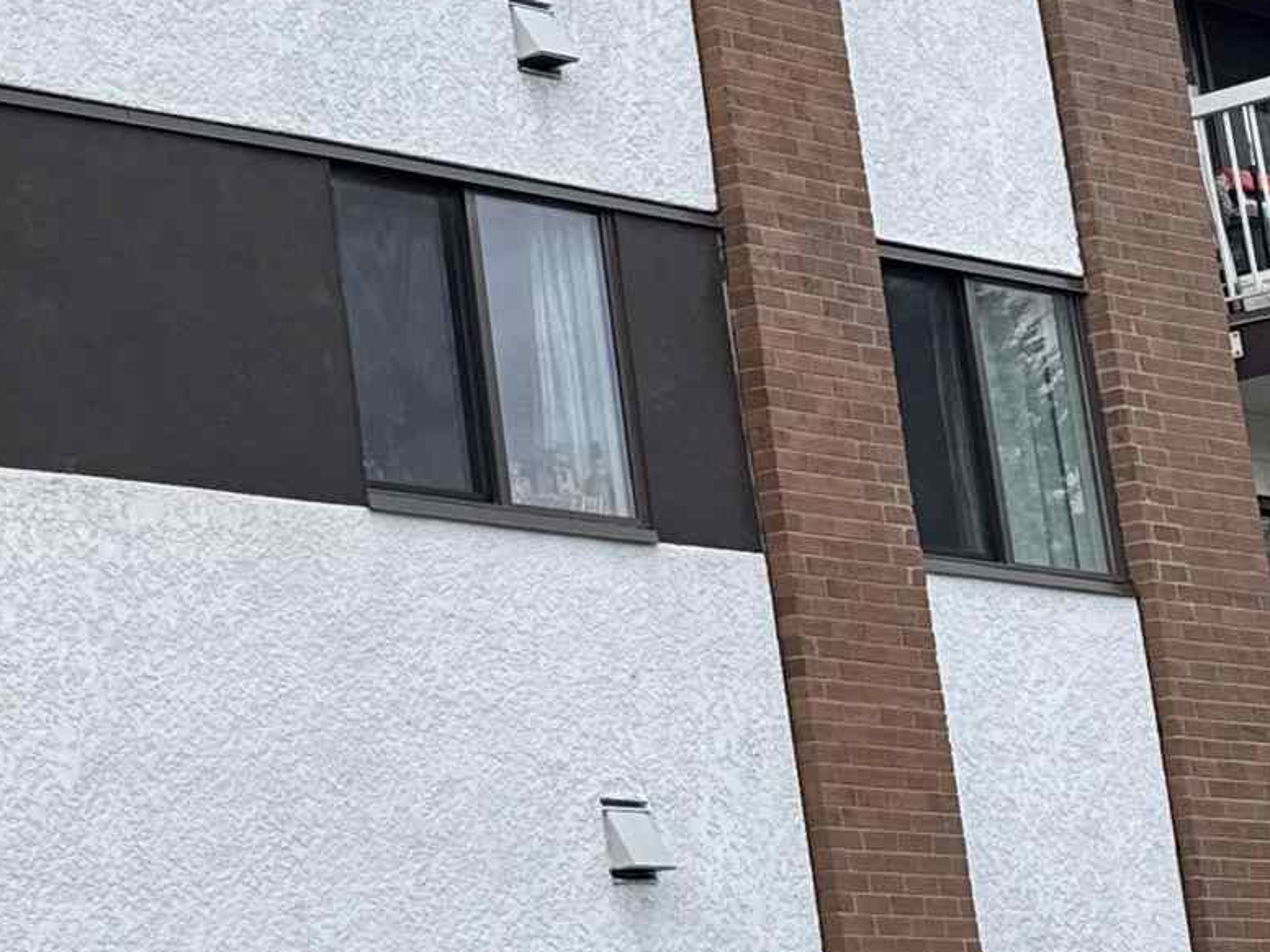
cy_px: 532
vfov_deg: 15.6
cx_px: -1237
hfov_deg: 16.2
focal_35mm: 95
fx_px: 3485
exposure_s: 1/1524
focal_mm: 6.76
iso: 80
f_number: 1.78
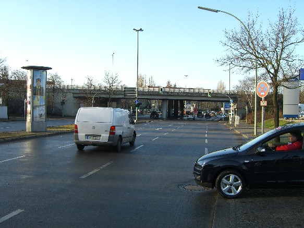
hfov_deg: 49.0
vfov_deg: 37.7
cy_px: 114
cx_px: 152
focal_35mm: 38
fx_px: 334
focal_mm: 7.9
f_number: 4
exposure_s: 1/200
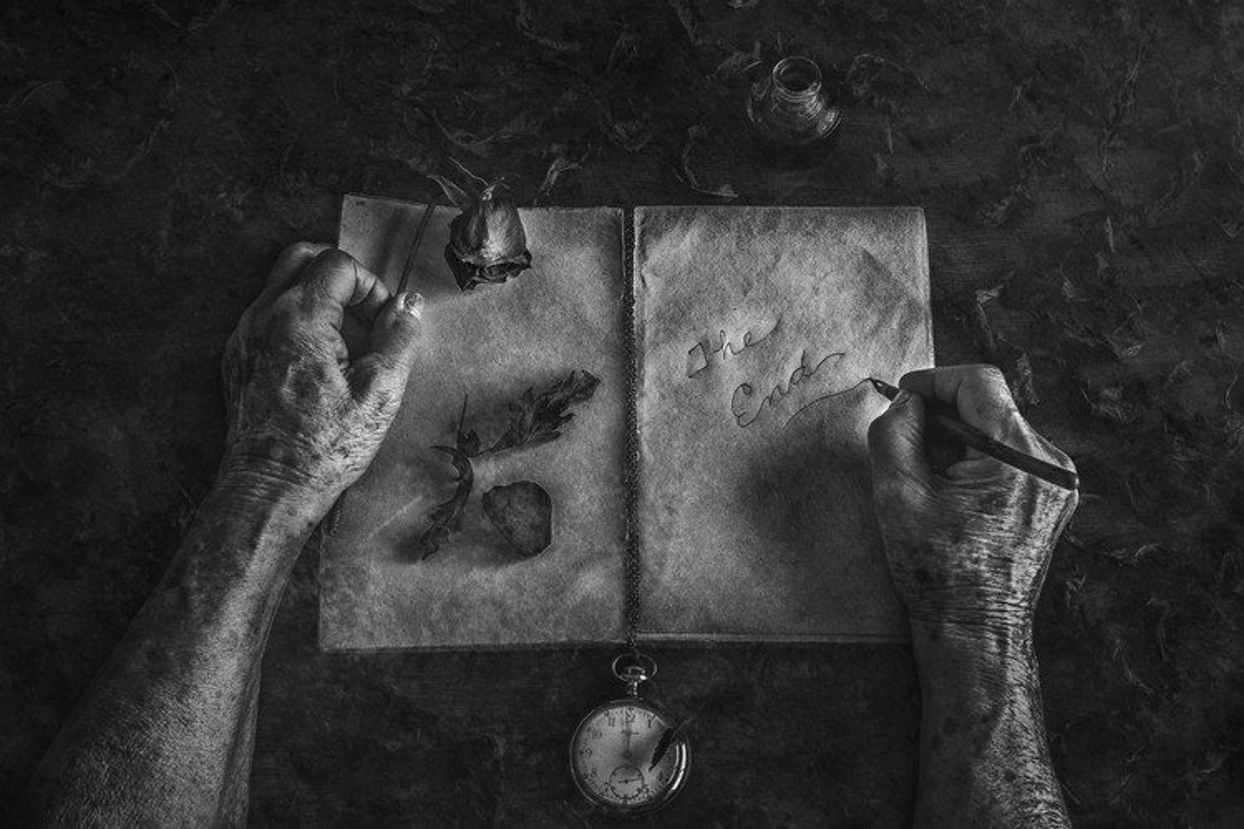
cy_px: 414
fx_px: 1831
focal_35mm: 53
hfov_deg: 37.5
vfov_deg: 25.5
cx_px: 622
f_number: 8
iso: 1600
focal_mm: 35
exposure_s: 1/40
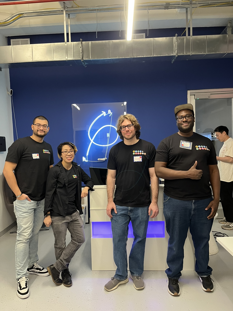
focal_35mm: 26
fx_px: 233
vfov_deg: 67.3
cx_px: 116
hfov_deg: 53.1
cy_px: 156
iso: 320
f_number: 1.6
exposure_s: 1/60
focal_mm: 5.1
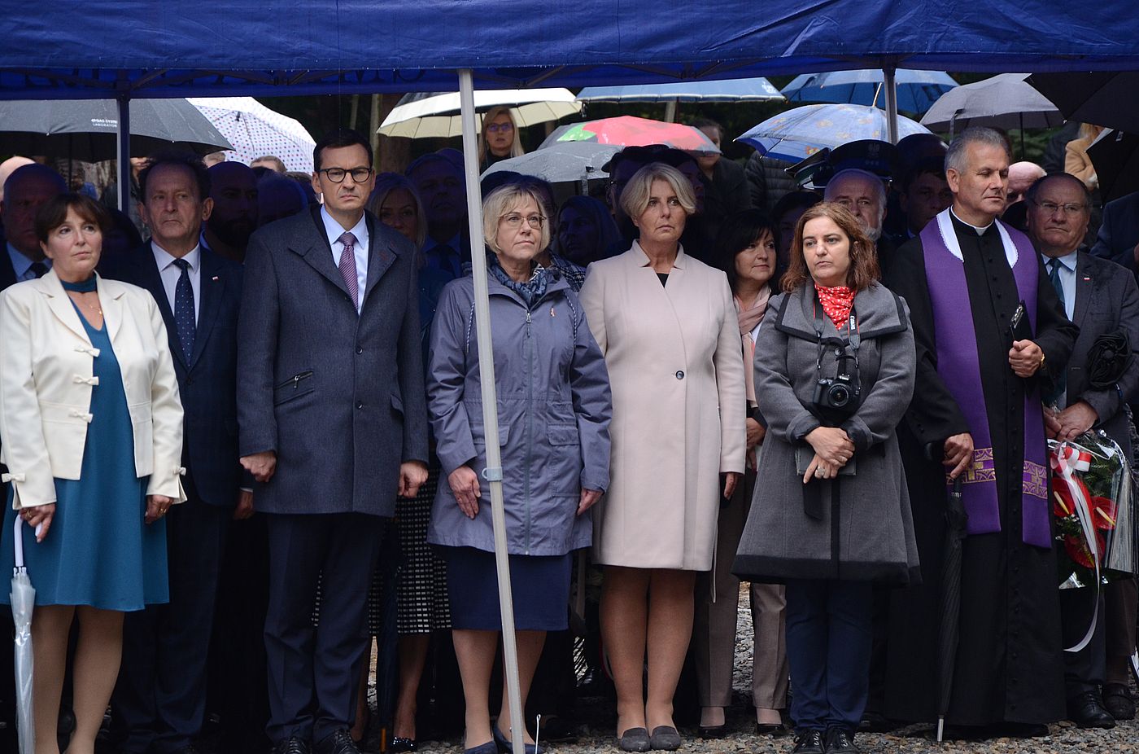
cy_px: 377
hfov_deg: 13.1
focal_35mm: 158
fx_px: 4971
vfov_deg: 8.7
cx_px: 570
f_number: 5.6
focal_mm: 105
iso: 800
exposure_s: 1/25
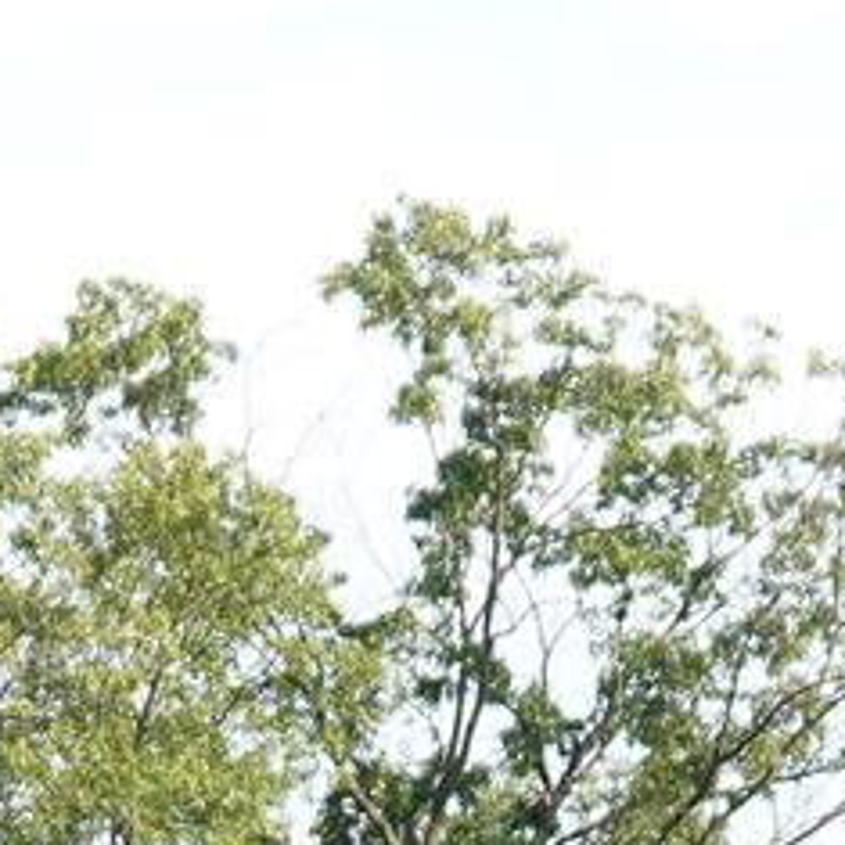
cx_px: 784
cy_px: 1904
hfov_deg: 5.5
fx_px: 8782
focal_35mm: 318
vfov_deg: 5.4
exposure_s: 1/160
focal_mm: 43
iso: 100
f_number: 4.5
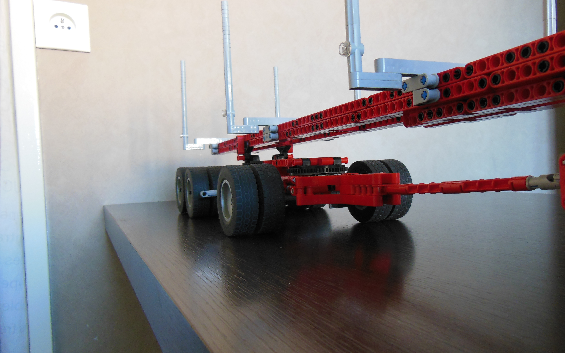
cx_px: 308
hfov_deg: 64.5
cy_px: 184
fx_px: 447
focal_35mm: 29
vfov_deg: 43.1
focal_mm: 4.5
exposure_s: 1/30
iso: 400
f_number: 3.5
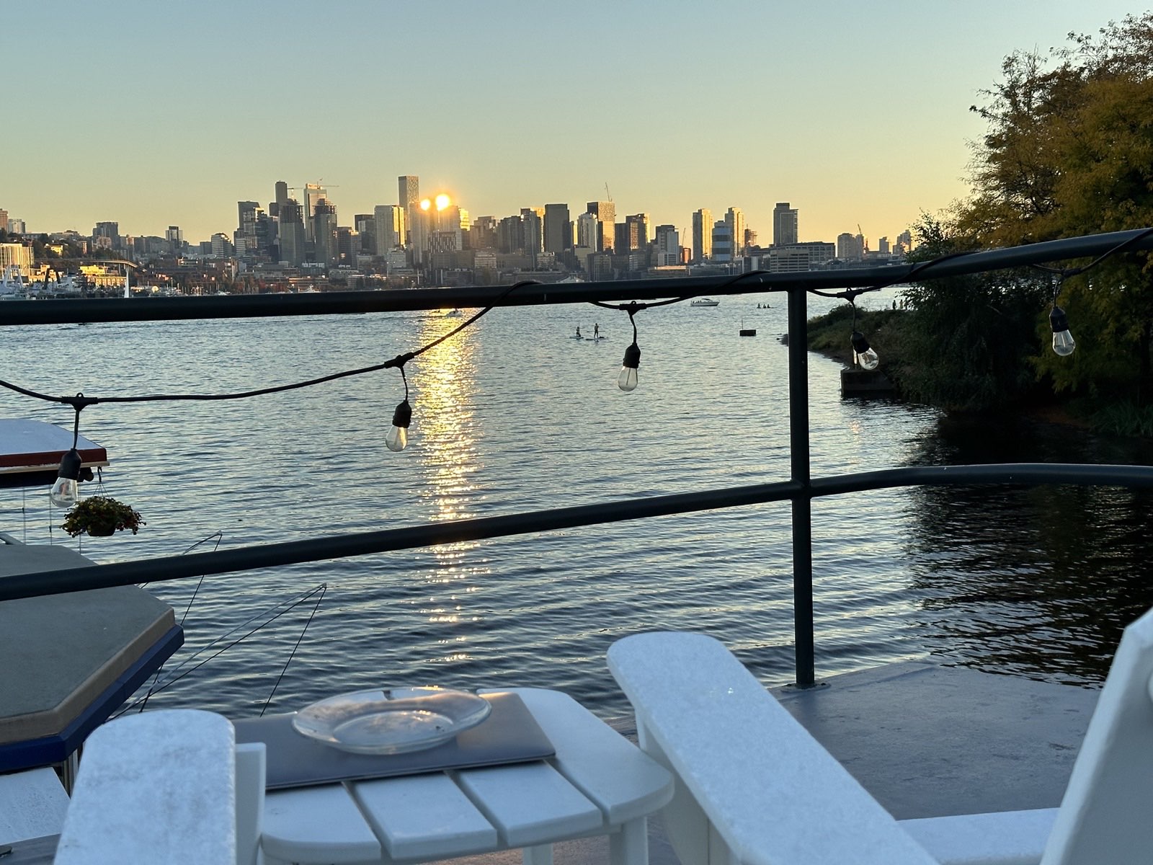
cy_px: 432
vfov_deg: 30.3
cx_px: 576
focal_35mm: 48
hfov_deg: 39.7
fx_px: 1599
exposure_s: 1/980
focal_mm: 6.86
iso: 64
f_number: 1.78
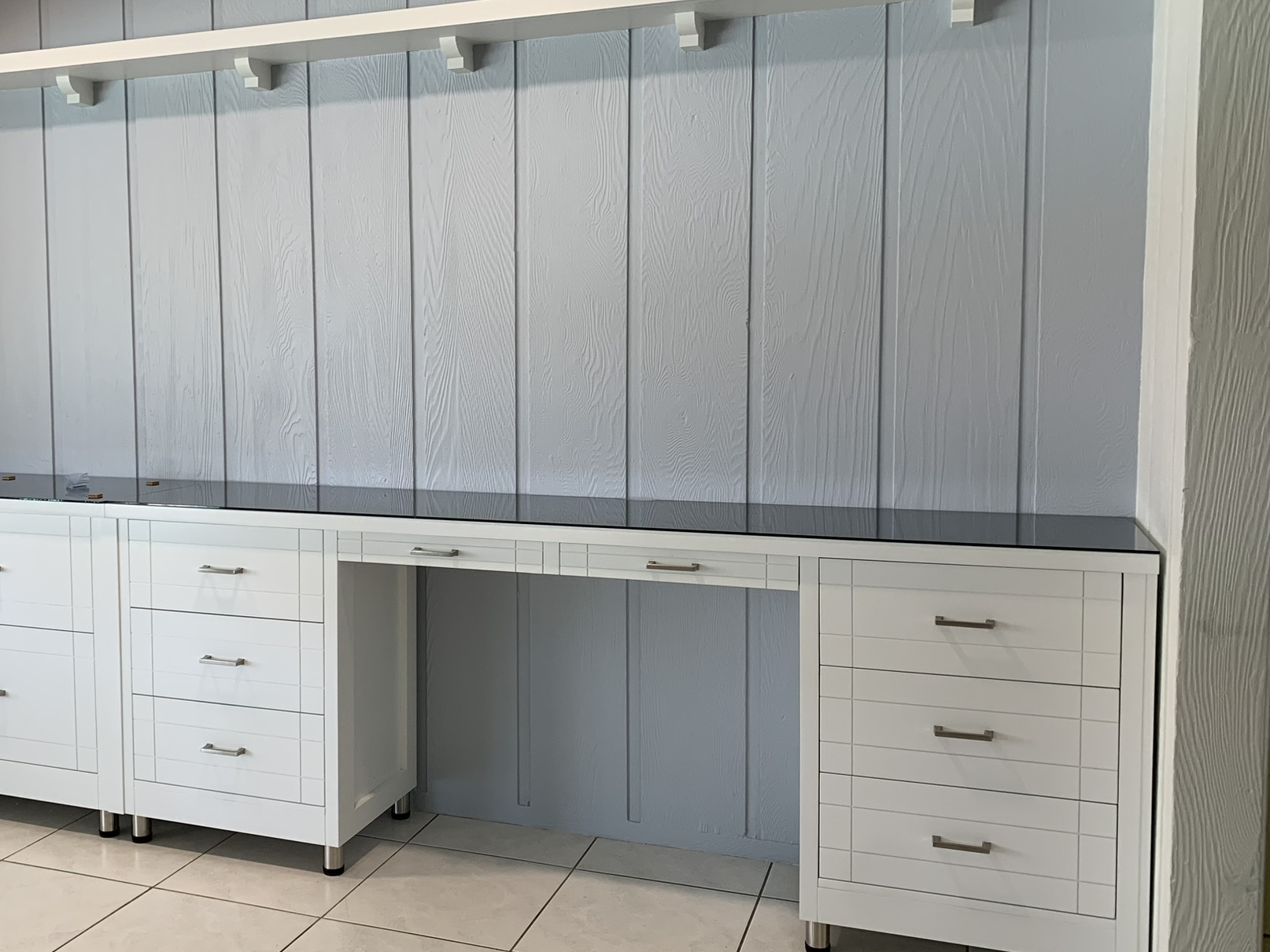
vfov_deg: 42.9
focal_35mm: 33
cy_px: 451
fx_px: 1211
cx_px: 497
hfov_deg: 54.9
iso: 100
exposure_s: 1/120
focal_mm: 4.25
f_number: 1.8
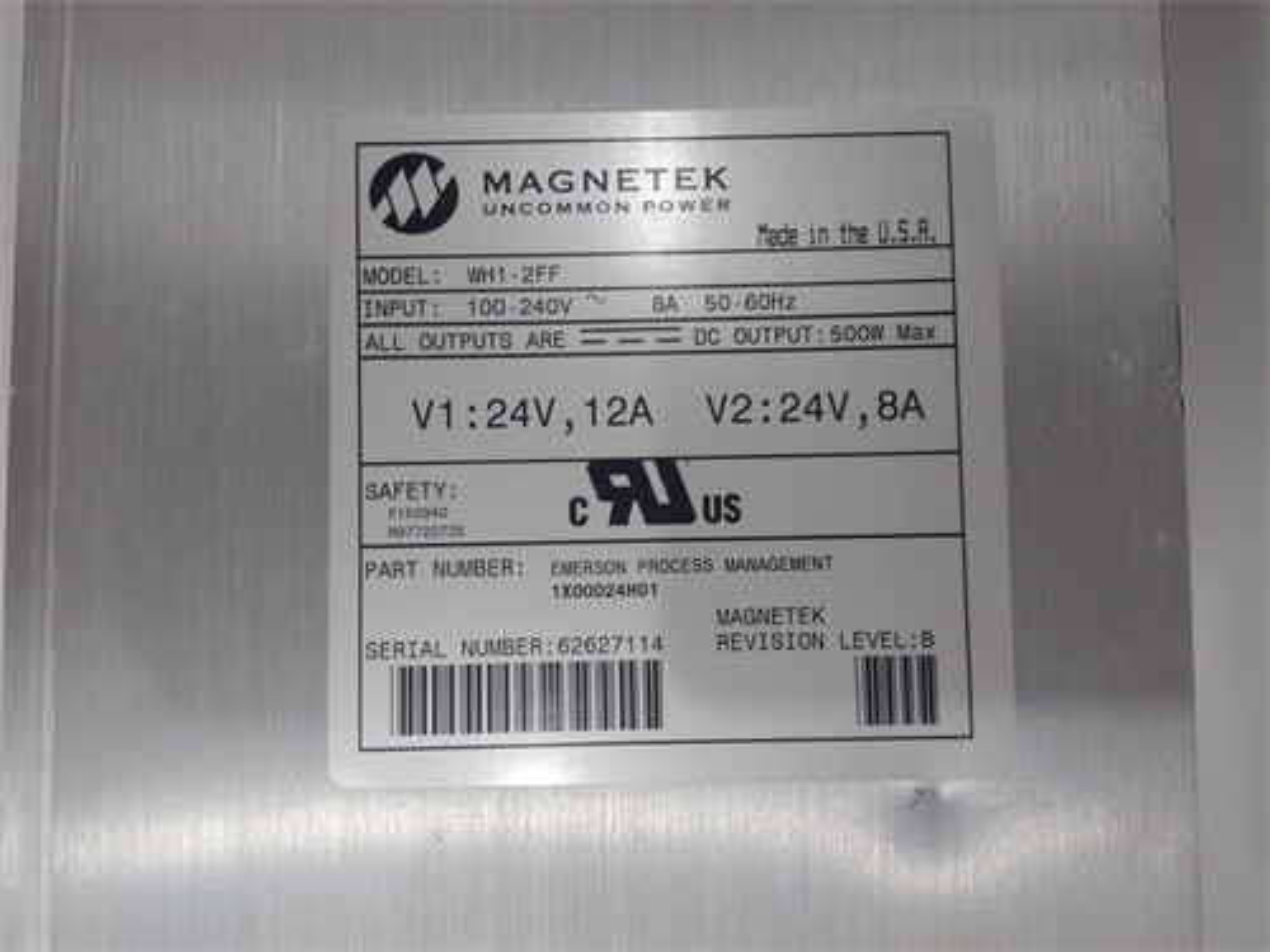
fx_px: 991
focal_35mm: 27
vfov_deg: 51.4
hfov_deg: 65.3
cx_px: 635
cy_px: 476
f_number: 2
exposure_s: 1/33
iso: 132
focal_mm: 3.79
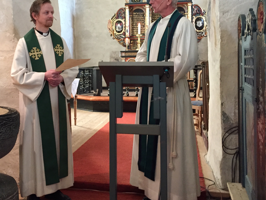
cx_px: 95
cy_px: 71
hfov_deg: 41.7
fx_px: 346
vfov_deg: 32.0
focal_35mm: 45
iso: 250
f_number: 2.2
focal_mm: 4.15
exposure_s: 1/20
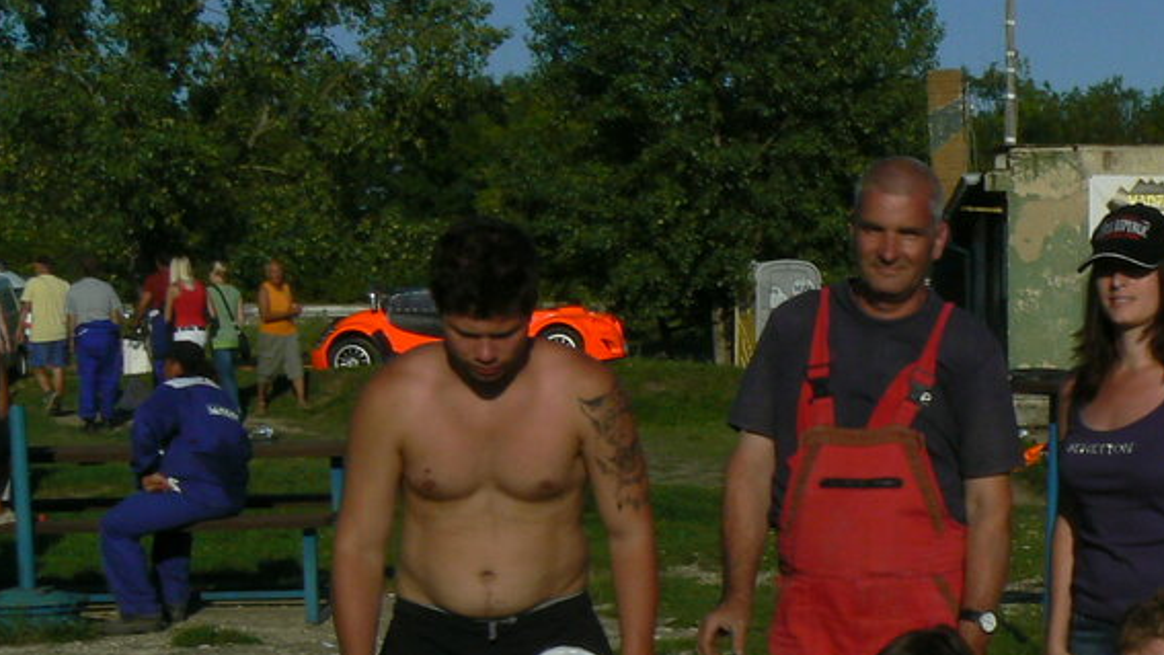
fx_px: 2562
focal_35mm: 83
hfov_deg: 24.3
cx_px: 1207
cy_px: 756
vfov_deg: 14.2
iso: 80
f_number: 8
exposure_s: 1/1000
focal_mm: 6
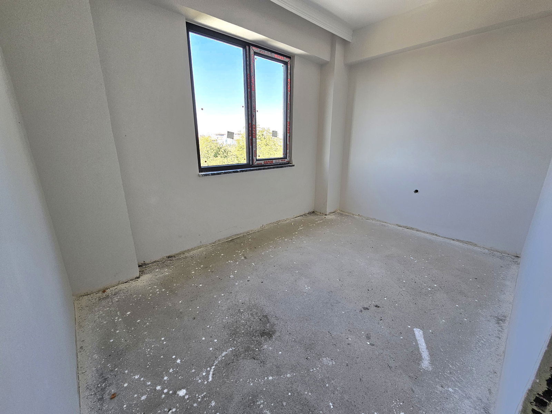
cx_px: 276
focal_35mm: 13
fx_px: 207
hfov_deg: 106.2
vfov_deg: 89.9
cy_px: 207
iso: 50
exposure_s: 1/139
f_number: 2.2
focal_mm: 2.2
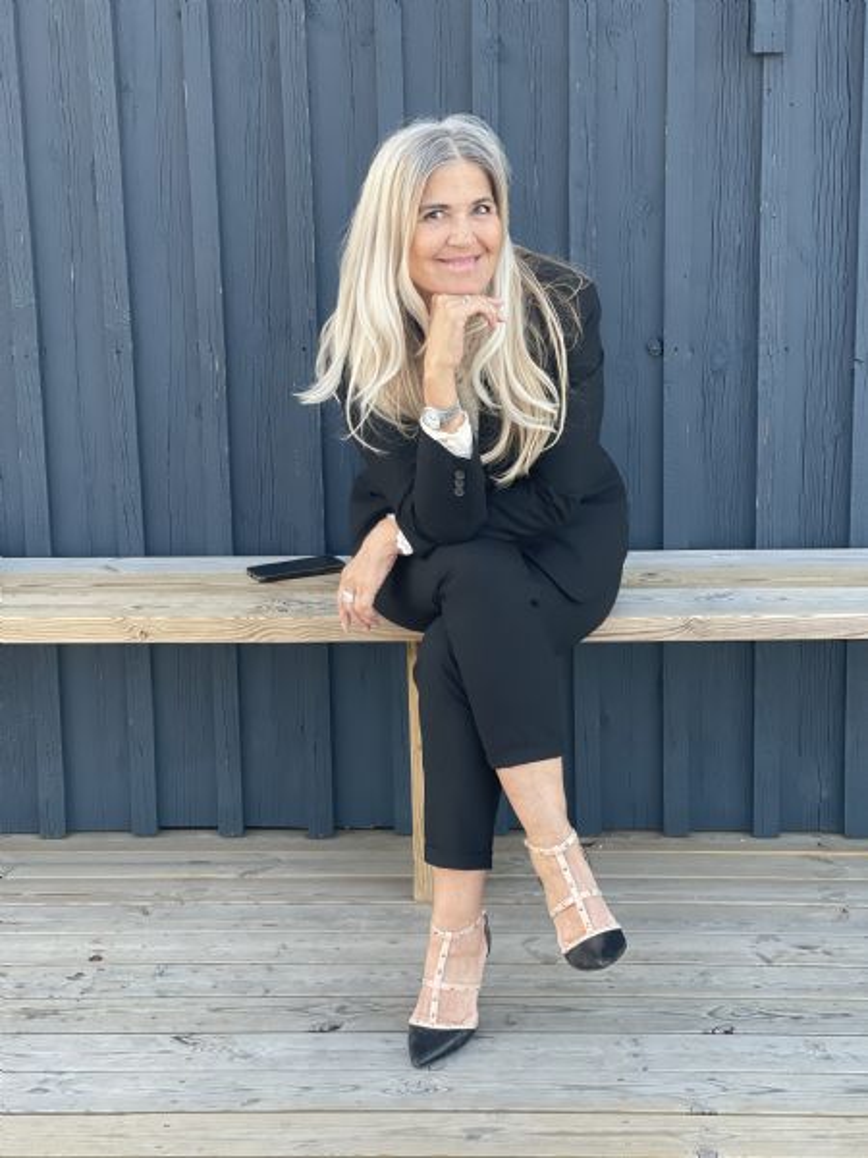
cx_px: 434
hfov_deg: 22.9
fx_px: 2140
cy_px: 579
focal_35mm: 64
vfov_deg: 30.3
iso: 64
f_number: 2.2
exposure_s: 1/121
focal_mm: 7.5
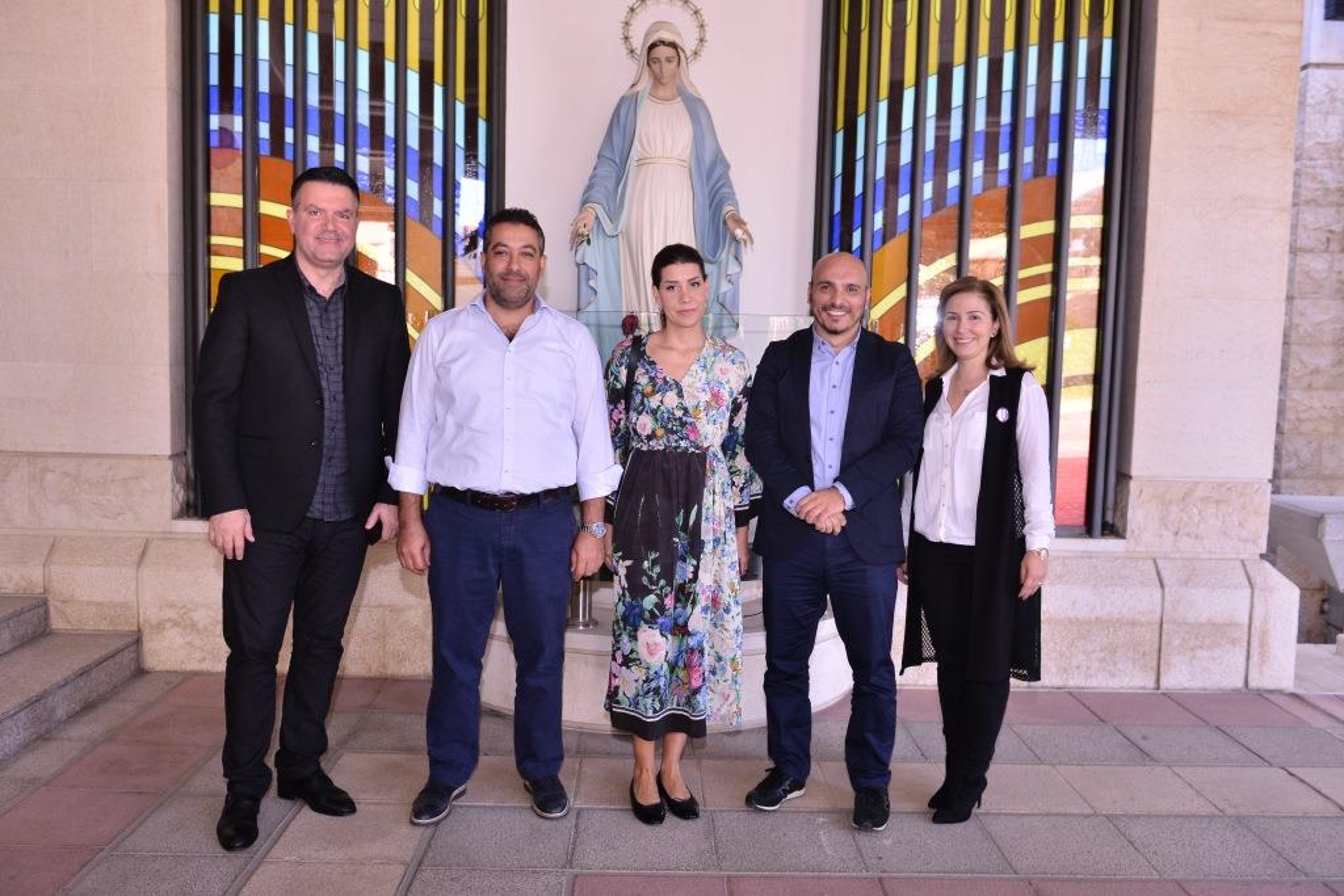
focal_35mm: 31
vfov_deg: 42.3
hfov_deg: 60.3
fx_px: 1157
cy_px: 448
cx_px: 672
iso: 500
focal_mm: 31
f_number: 5.6
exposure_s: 1/100
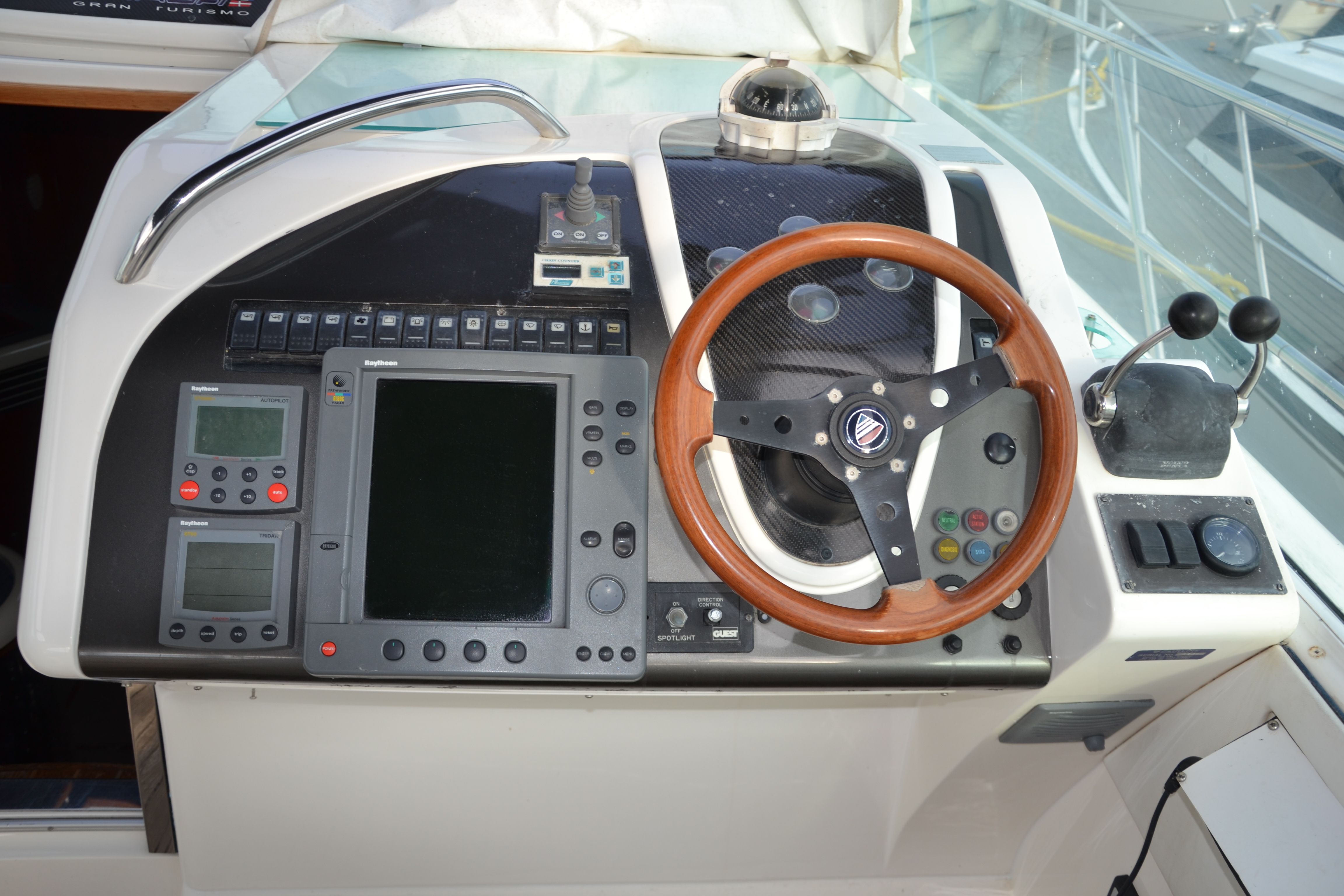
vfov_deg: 41.7
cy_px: 448
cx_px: 672
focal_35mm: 32
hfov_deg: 59.5
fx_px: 1176
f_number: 4
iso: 100
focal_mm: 21
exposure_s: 1/160
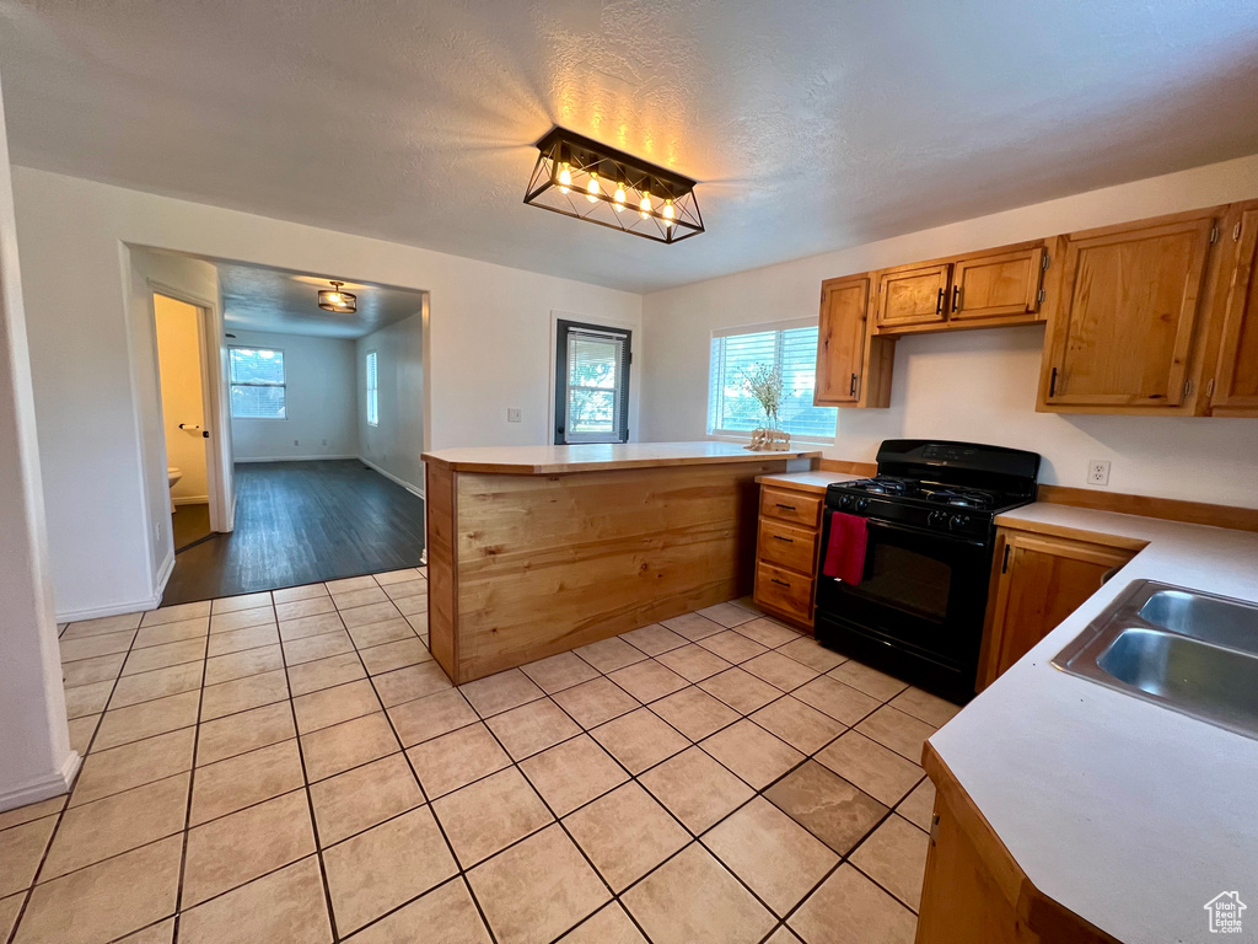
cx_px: 629
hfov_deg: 106.2
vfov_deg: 89.9
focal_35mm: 13
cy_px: 472
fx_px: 472
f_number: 1.8
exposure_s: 1/60
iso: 320
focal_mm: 1.57
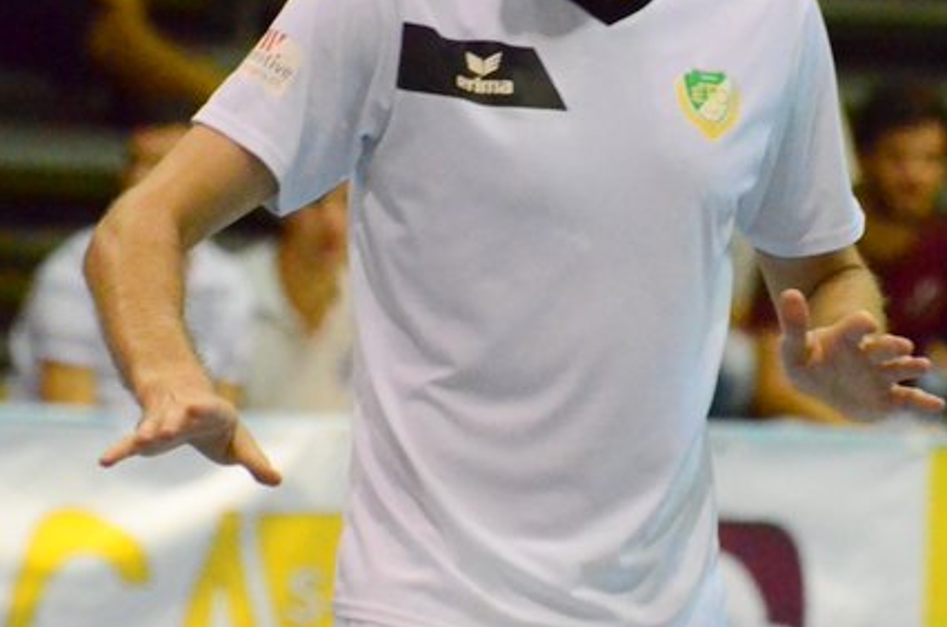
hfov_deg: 2.8
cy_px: 104
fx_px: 19213
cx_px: 585
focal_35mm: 732
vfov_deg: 1.9
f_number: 7.1
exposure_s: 1/320
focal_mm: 260
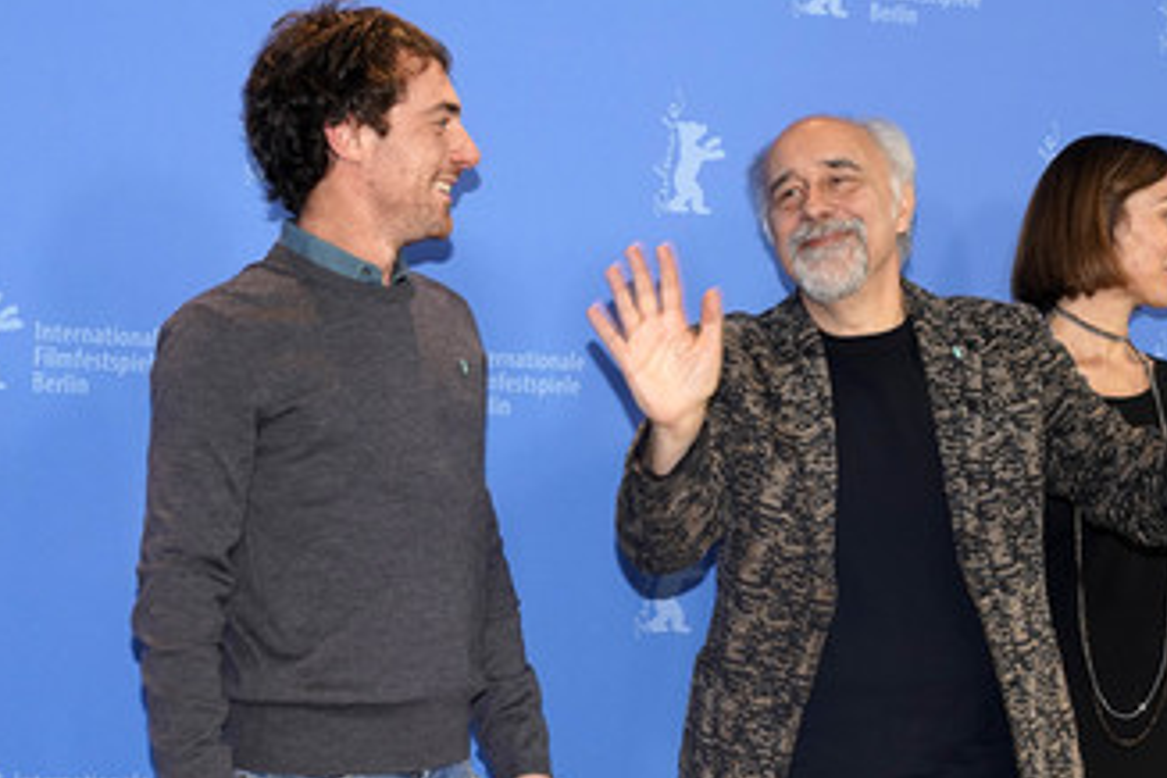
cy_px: 525
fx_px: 2950
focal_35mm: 91
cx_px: 758
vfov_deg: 15.0
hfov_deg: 22.3
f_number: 5.6
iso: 1600
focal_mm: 66
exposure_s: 1/160
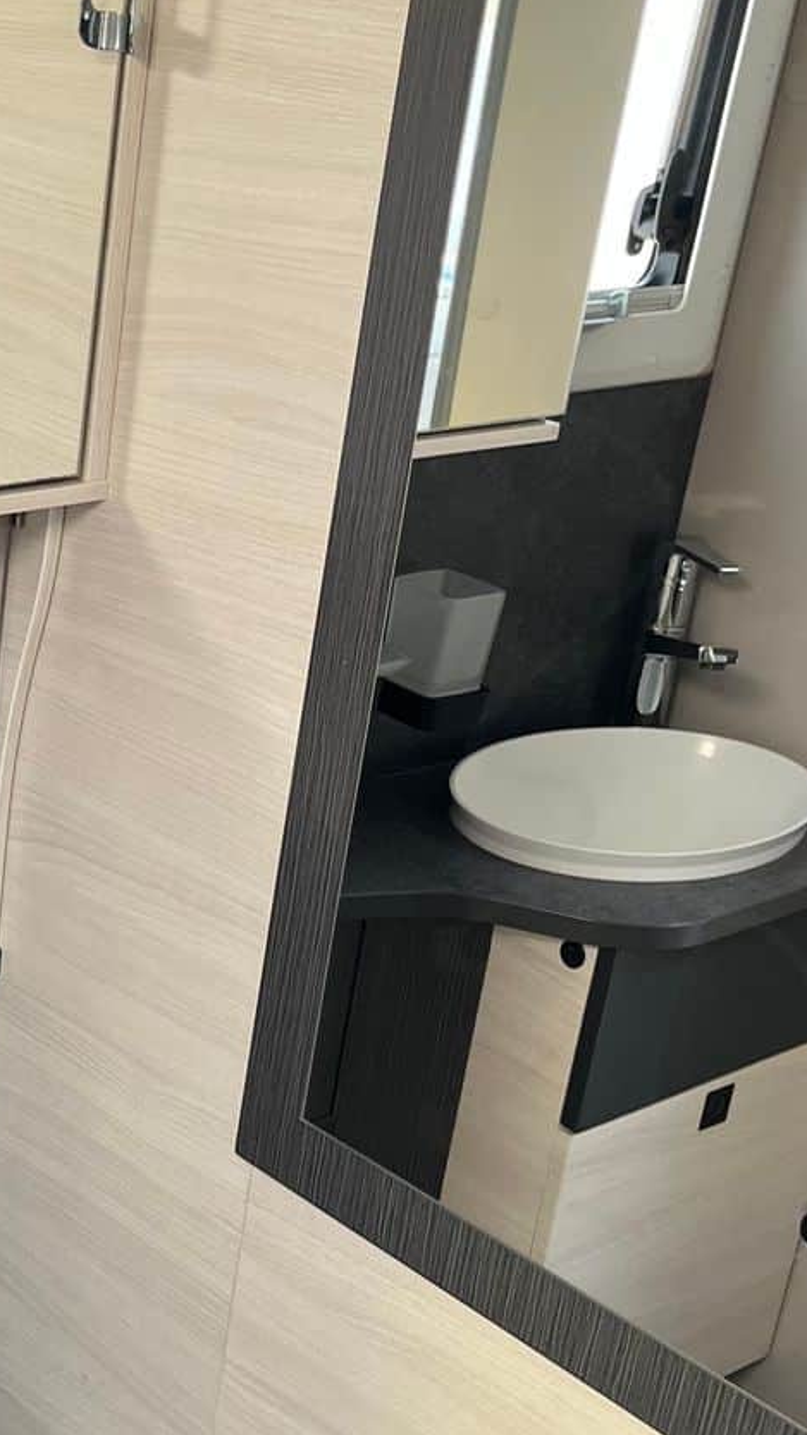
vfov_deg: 35.8
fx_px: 2207
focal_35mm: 58
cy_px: 927
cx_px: -212
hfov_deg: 19.3
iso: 125
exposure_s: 1/121
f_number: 1.6
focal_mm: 5.1
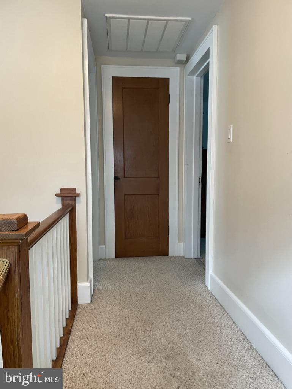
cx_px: 146
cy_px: 194
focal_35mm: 26
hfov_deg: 53.1
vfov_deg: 67.3
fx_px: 292
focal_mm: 4.2
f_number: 1.6
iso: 160
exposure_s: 1/60
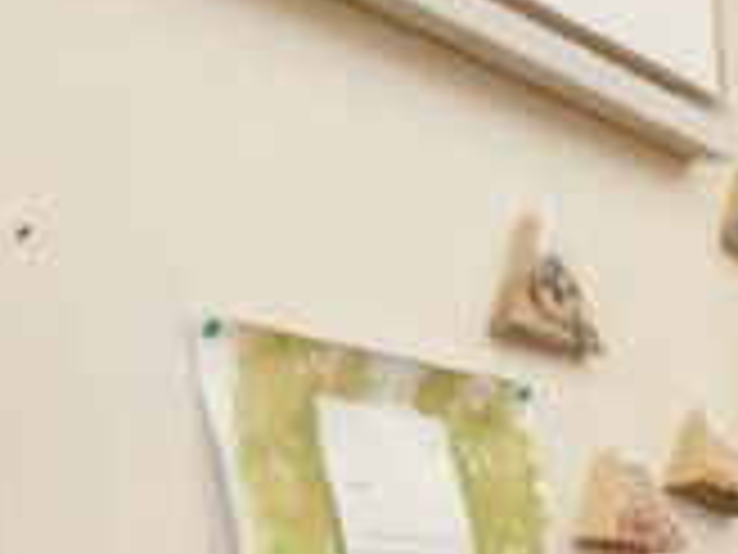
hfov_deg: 12.1
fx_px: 2985
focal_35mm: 140
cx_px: 1588
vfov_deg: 9.1
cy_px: 1486
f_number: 1.8
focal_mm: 5.4
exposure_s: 1/180
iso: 160
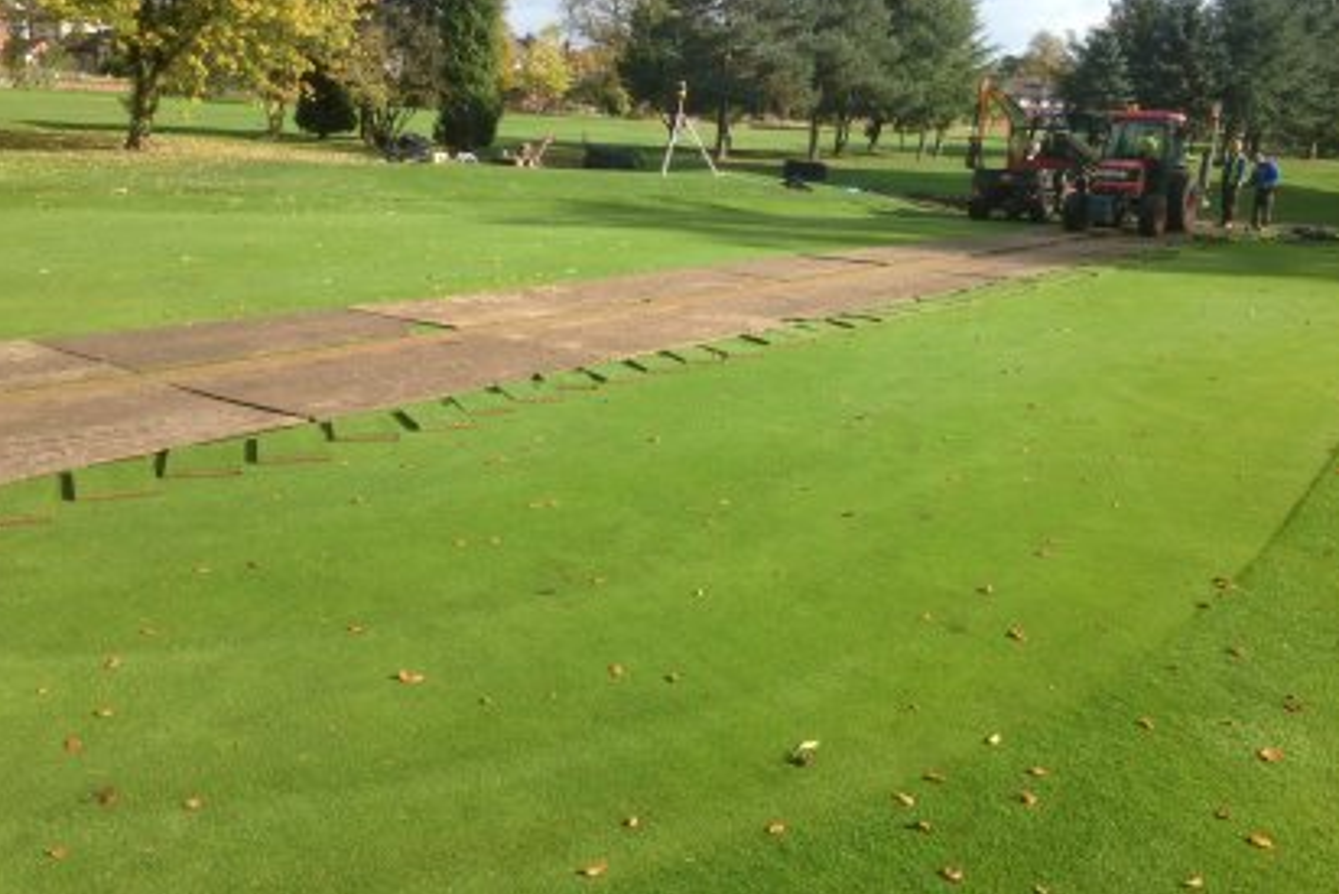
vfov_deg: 37.8
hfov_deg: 54.4
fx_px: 1302
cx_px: 666
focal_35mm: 35
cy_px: 395
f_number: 2.4
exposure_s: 1/678
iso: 50
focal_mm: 4.12
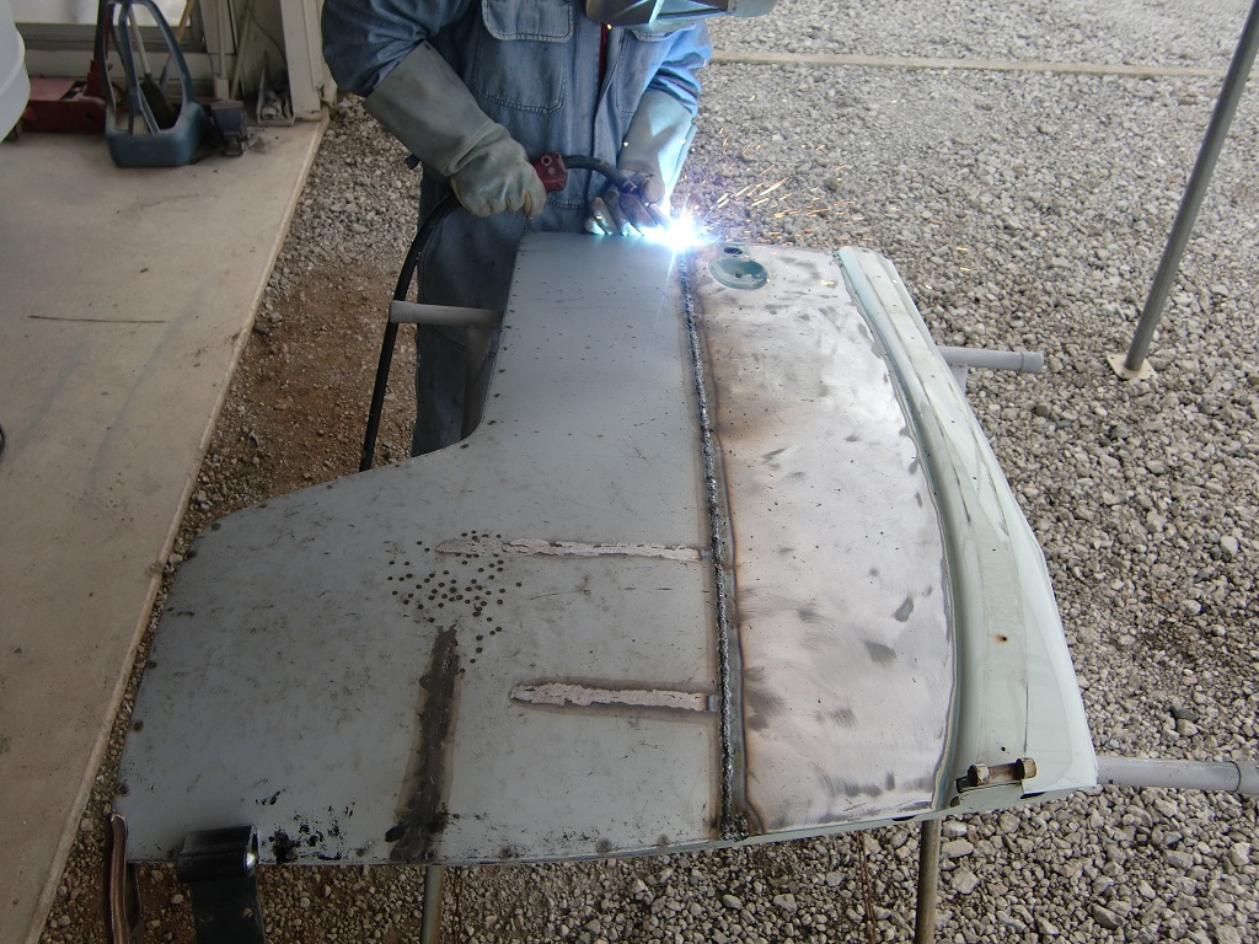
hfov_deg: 55.4
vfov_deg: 42.9
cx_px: 630
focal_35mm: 33
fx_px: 1200
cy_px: 472
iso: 64
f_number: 2.7
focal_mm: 5.8
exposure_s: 1/250
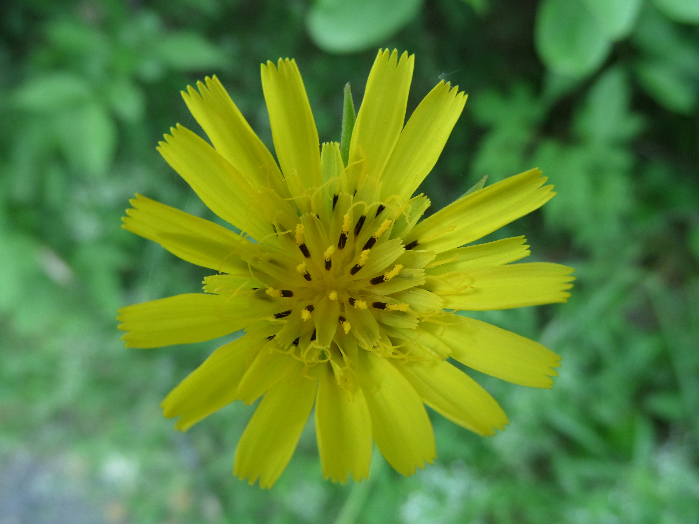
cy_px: 262
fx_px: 646
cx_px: 350
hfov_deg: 56.8
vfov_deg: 44.2
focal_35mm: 32
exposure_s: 1/45
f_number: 3.4
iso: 240
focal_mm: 5.3
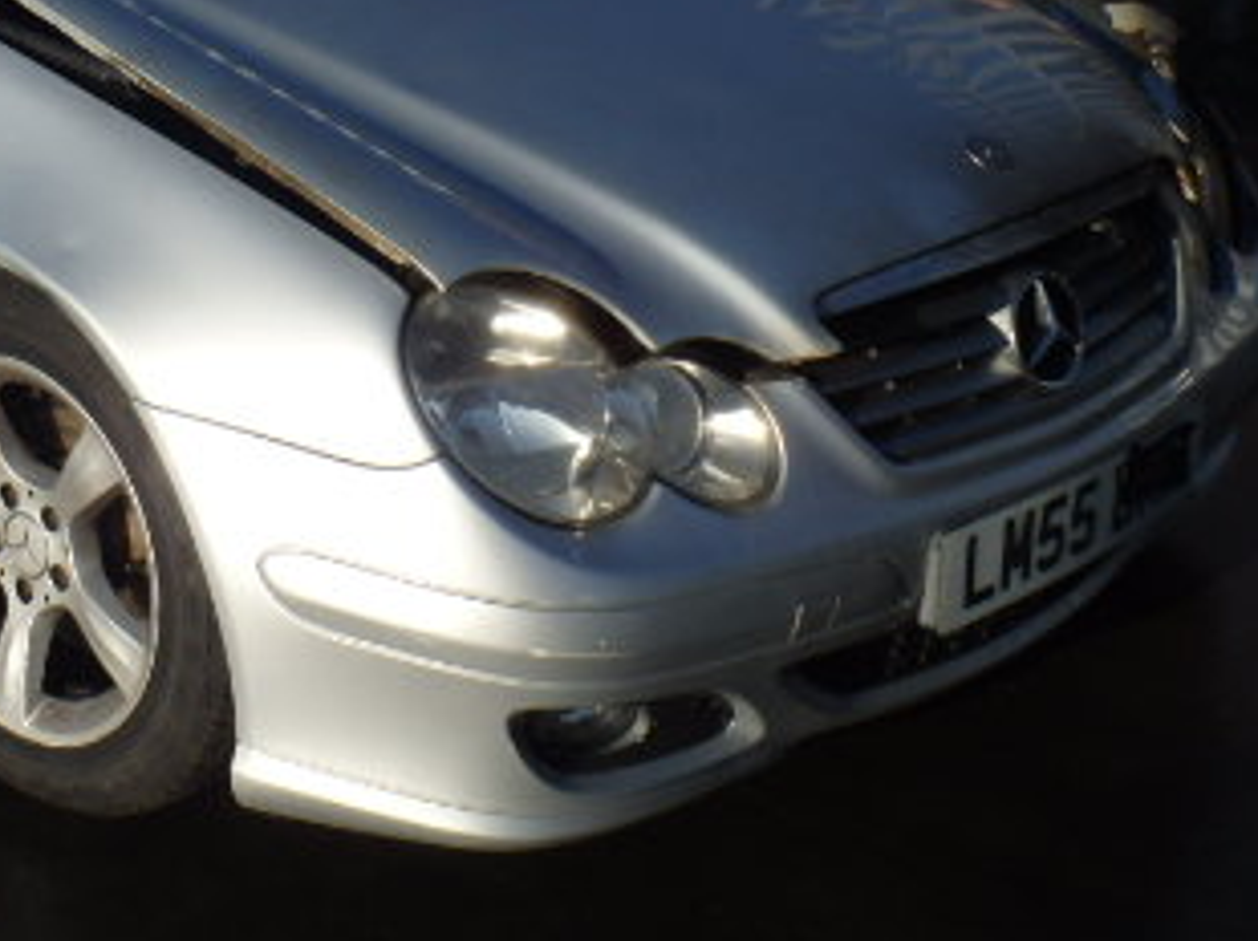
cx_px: 203
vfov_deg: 23.2
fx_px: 2251
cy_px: 142
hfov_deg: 30.3
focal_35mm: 62
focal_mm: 5.4
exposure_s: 1/200
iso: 125
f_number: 11
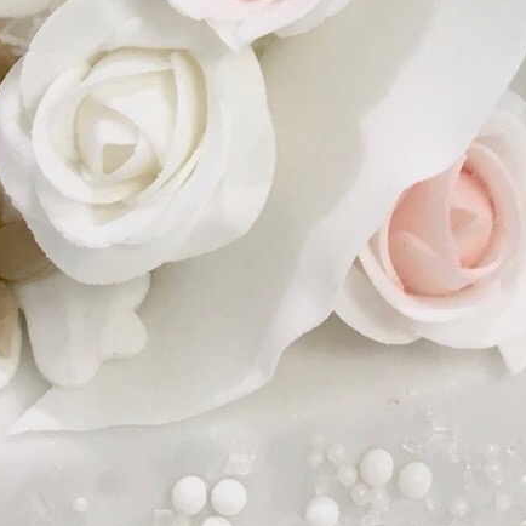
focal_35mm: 121
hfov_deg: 14.2
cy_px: -410
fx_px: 2080
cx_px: 549
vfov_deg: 13.1
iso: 25
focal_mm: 4.15
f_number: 2.2
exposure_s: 1/33
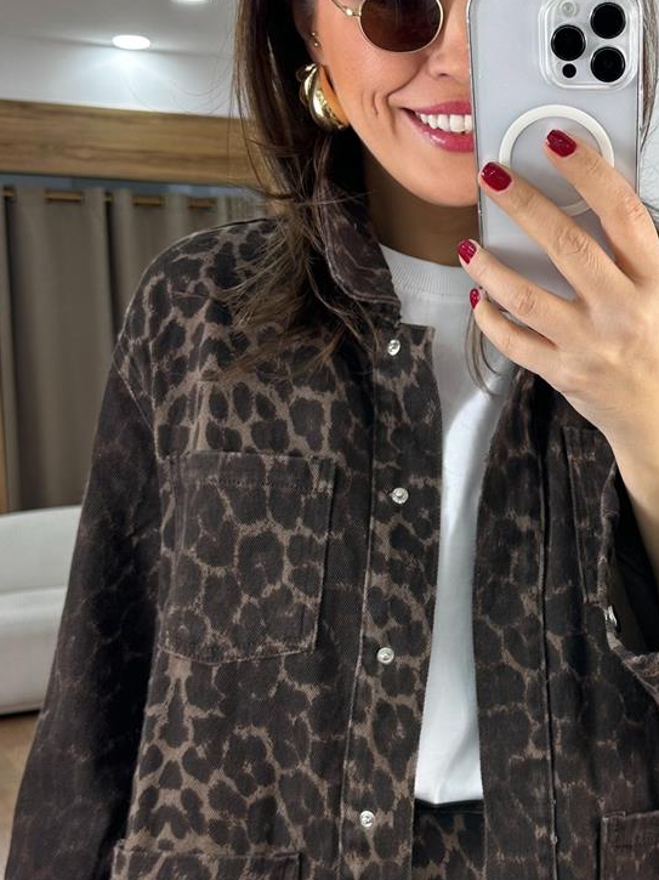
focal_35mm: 53
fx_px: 1347
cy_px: 546
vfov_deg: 36.0
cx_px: 538
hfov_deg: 26.9
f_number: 1.78
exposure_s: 1/100
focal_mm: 6.86
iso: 64
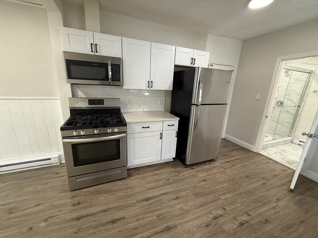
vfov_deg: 85.7
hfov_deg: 102.1
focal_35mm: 14
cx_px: 159
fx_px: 129
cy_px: 119
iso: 200
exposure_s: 1/60
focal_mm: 2.22
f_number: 2.2
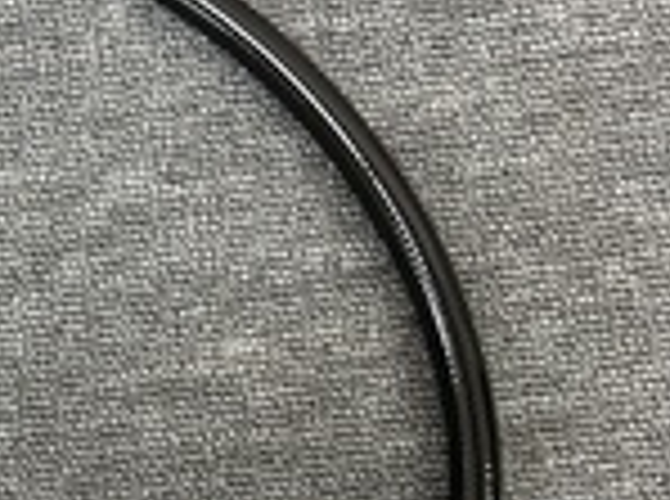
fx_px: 1352
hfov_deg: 25.0
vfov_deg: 20.1
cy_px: 523
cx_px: -144
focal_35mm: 70
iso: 125
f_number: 1.5
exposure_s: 1/120
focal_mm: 5.7
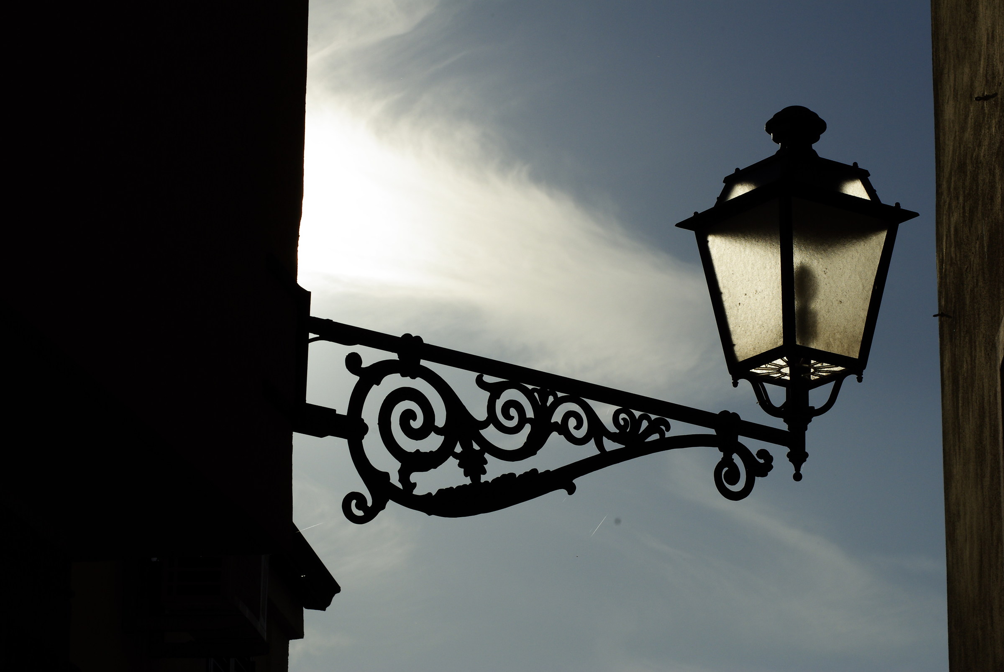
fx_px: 3476
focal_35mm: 124
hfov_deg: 16.4
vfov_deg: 11.0
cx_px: 502
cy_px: 336
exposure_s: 1/1600
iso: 200
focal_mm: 83
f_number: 13
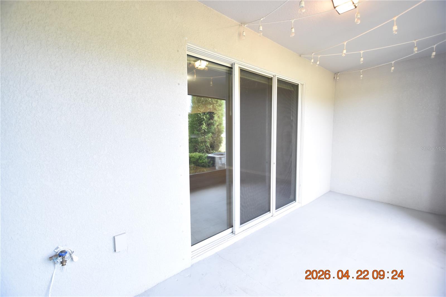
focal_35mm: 15
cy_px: 148
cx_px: 223
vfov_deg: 77.3
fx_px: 186
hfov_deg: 100.4
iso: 800
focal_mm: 10
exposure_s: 1/90
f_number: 3.5
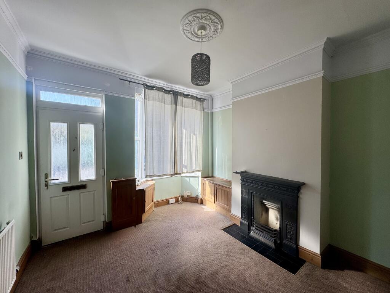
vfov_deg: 85.7
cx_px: 195
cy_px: 146
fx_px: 158
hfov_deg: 102.1
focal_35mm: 14
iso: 40
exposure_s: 1/152
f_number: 2.2
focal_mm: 2.22
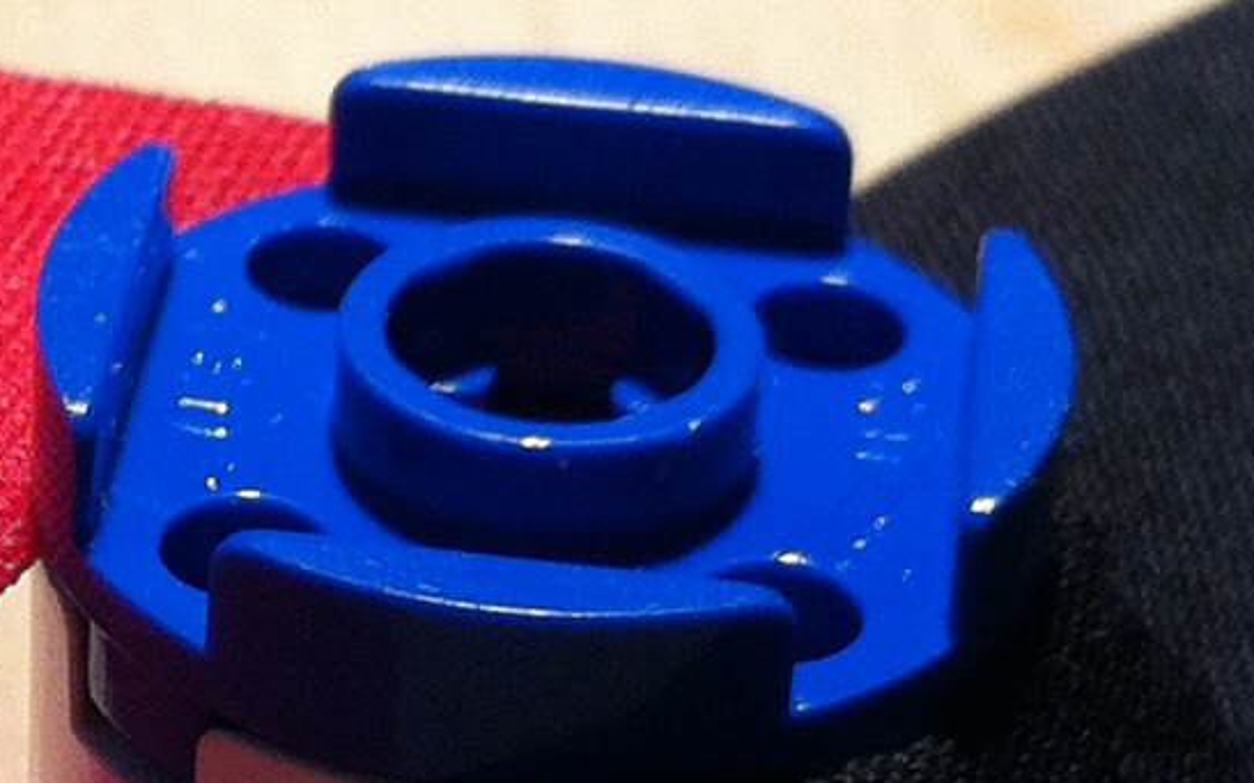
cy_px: 918
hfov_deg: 11.8
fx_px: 6014
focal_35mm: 176
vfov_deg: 7.4
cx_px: 168
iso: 80
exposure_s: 1/40
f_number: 2.8
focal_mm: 3.85
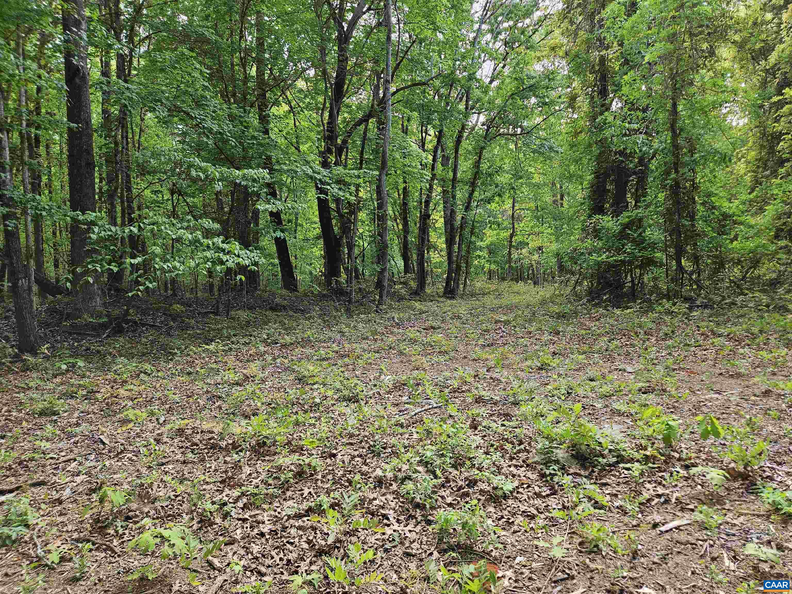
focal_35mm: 23
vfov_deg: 58.9
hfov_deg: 73.9
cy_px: 297
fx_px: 526
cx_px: 396
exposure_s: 1/180
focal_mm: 5.4
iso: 50
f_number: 1.8
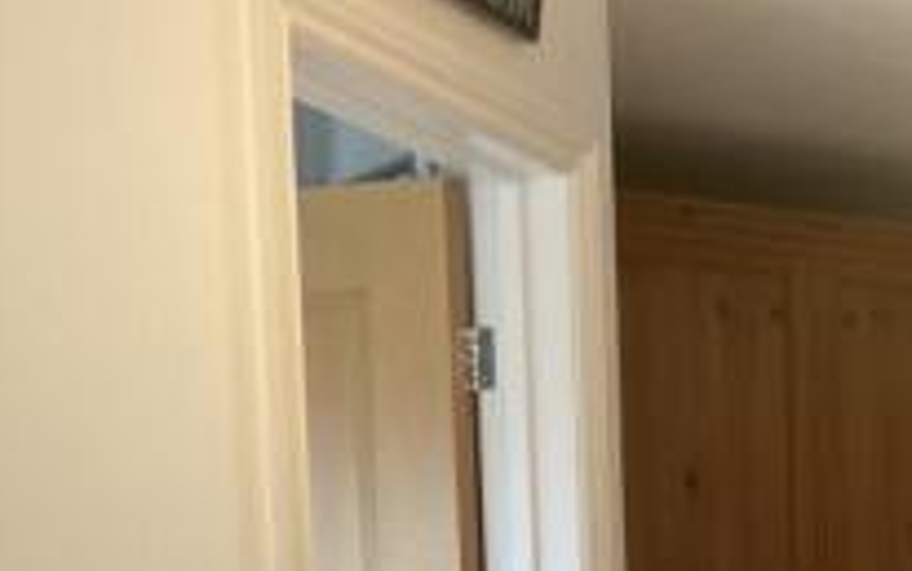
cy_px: 887
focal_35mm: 93
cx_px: 1211
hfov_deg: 20.3
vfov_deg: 13.2
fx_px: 2313
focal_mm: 3.3
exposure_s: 1/60
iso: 250
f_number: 2.4
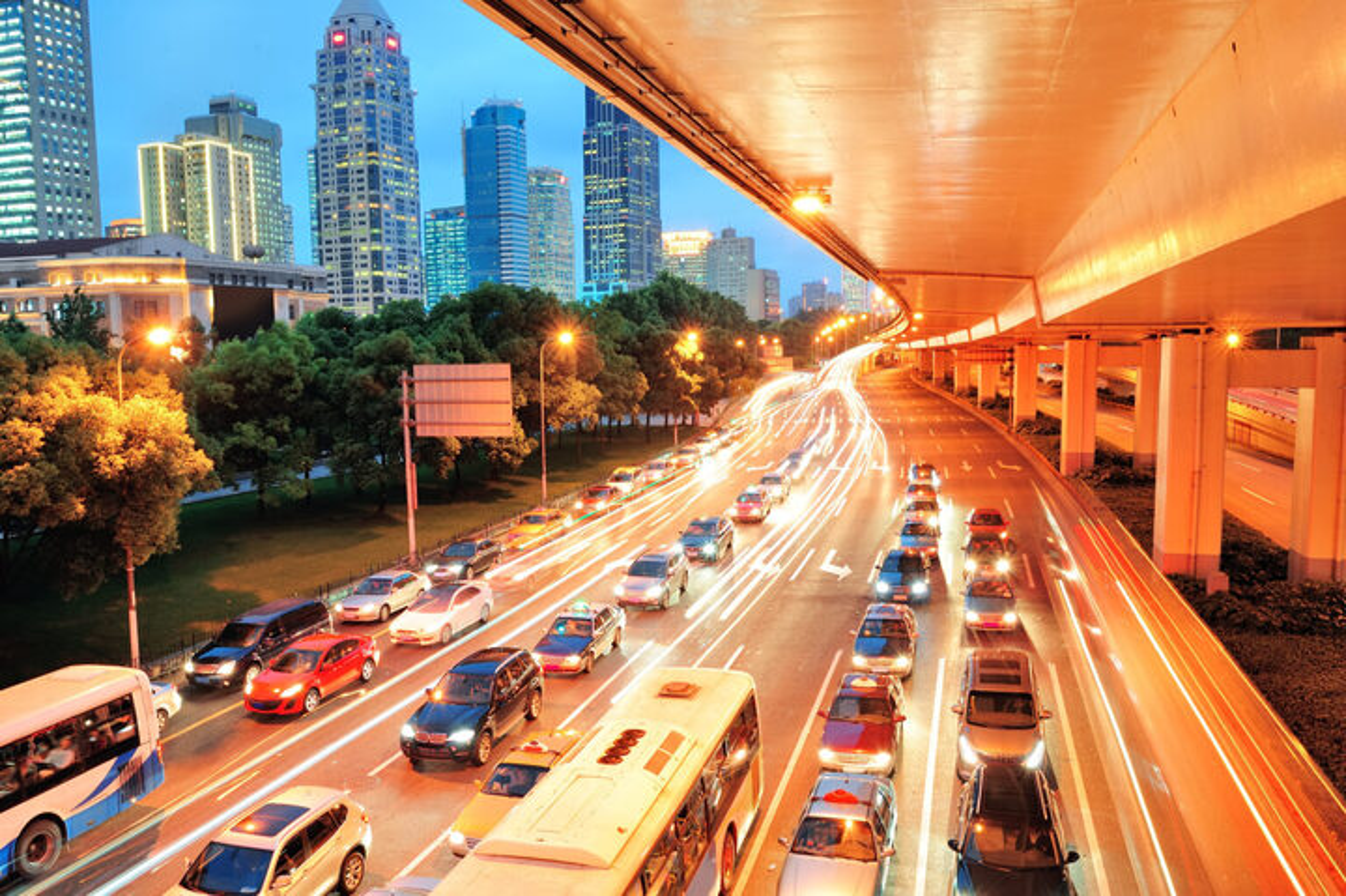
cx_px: 673
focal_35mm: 27
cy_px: 448
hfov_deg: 67.4
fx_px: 1009
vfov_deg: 47.9
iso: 200
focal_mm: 27
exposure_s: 10
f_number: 13
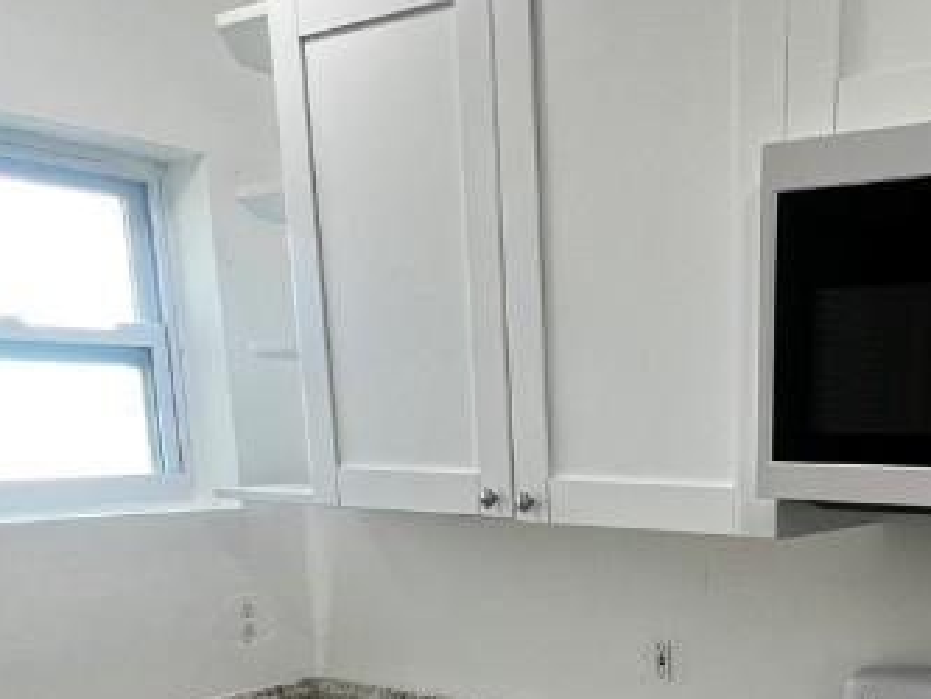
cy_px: 774
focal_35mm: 40
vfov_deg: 31.7
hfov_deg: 44.8
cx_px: 727
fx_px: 1076
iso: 160
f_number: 1.8
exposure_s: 1/120
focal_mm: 1.57
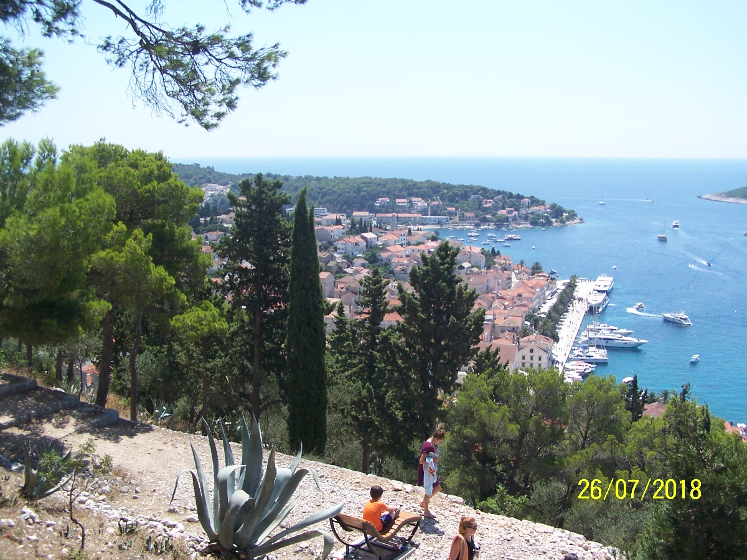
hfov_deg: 49.0
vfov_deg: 37.7
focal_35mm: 38
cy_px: 280
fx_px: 820
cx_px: 374
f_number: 4
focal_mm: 6.3
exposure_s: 1/500
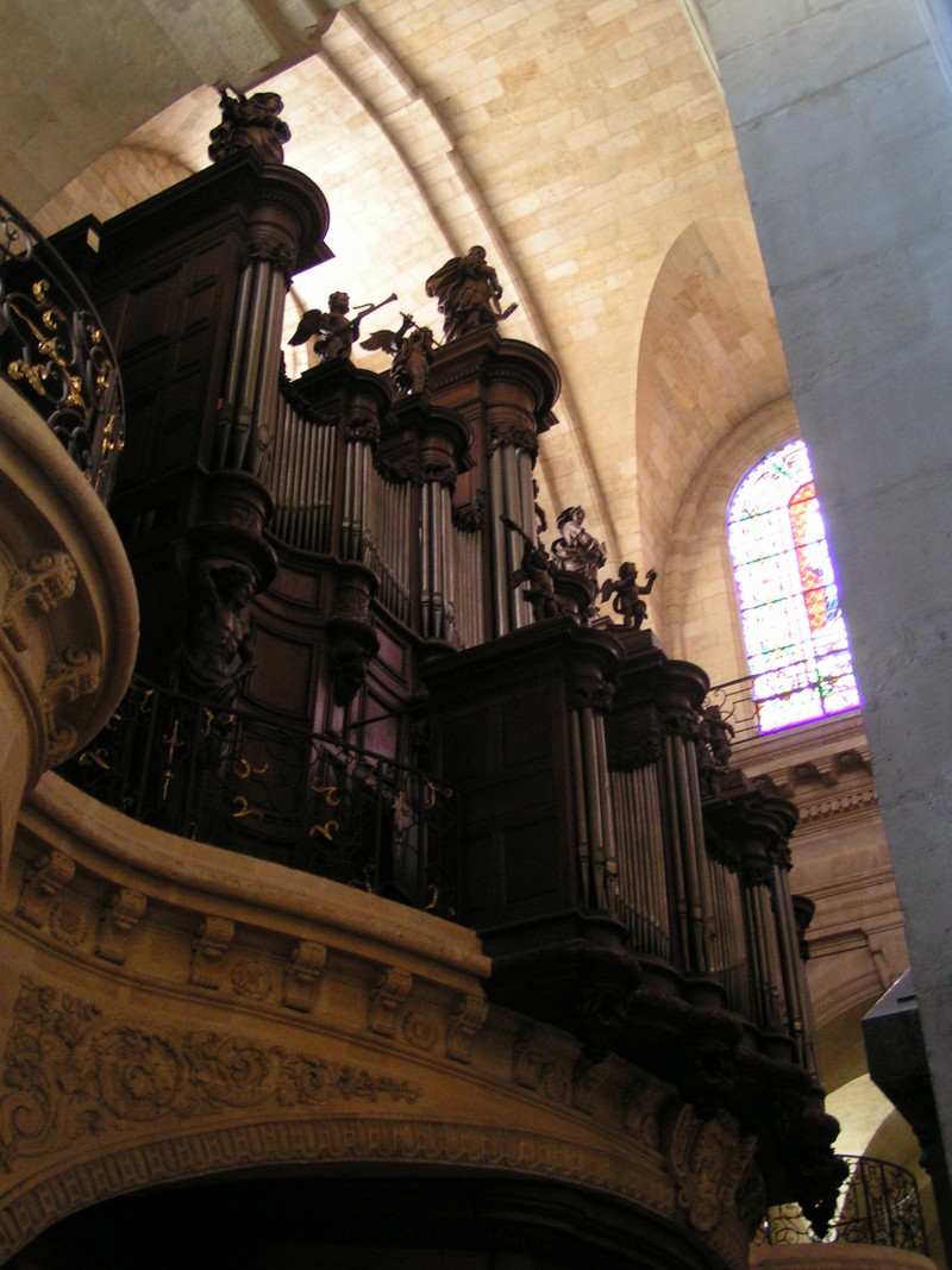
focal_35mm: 38
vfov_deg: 49.0
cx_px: 476
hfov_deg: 37.7
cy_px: 635
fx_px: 1394
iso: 200
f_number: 2.8
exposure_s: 1/5
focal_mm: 5.8
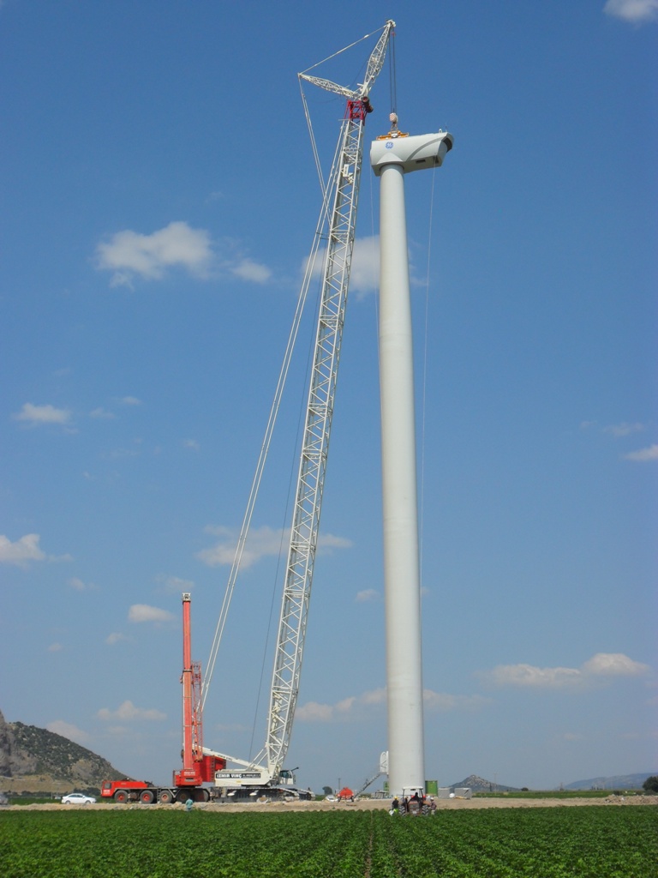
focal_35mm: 52
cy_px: 439
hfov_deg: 28.0
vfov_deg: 36.8
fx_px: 1318
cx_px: 329
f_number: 5
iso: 100
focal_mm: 9.3
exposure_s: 1/1000
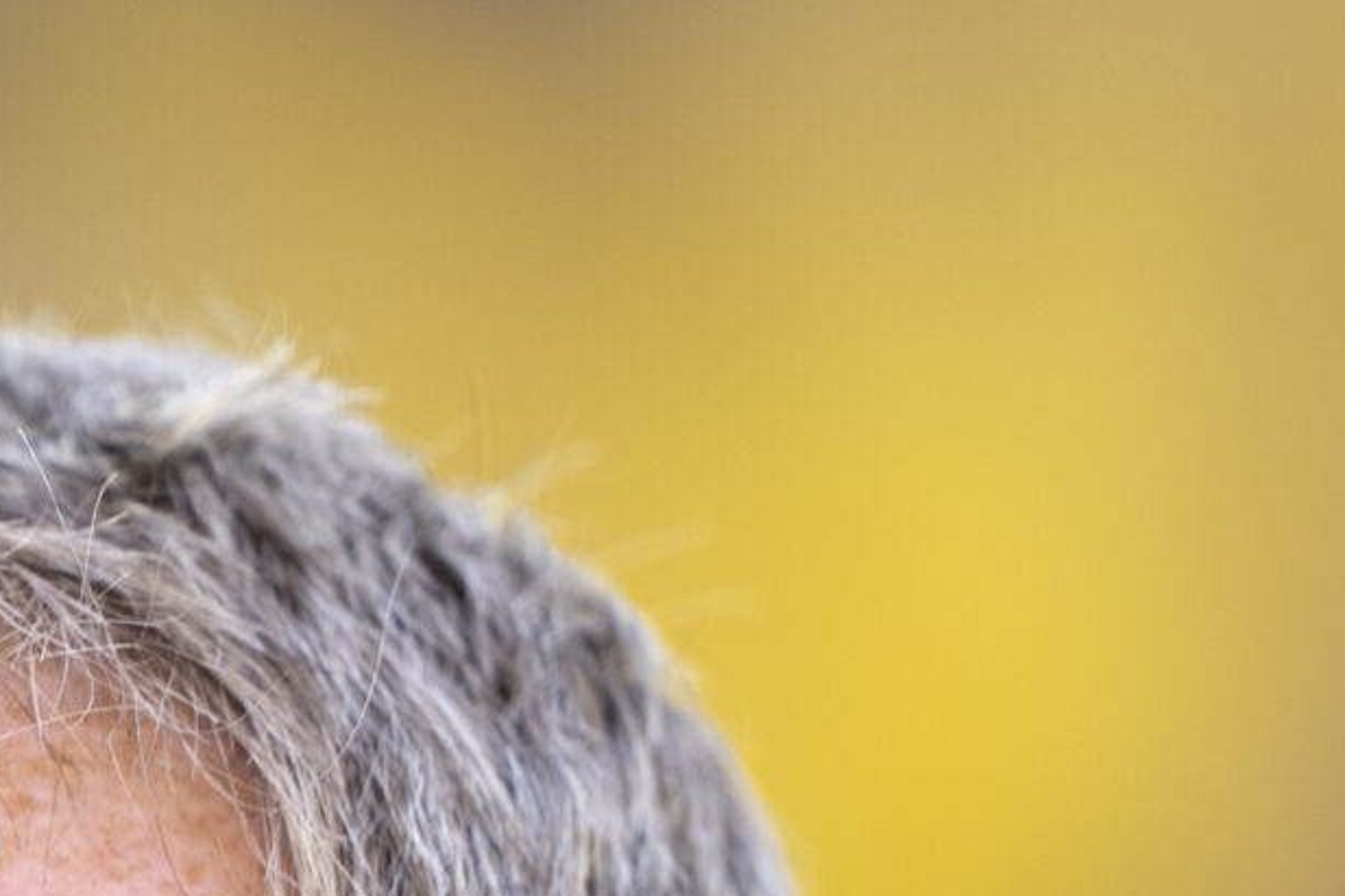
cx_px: -678
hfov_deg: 1.2
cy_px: 1686
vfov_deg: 0.8
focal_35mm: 1660
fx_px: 61999
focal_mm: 400
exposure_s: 1/800
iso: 500
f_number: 2.8
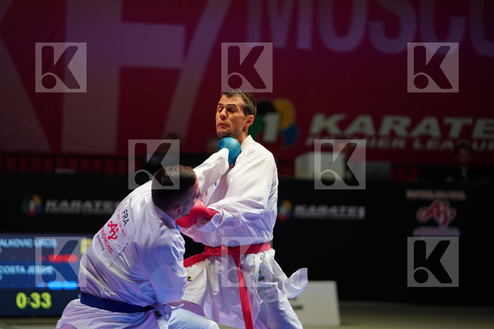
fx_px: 2017
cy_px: 164
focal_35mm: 147
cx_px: 247
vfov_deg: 9.3
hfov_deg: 14.0
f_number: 2.8
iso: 2000
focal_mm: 147
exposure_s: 1/1000
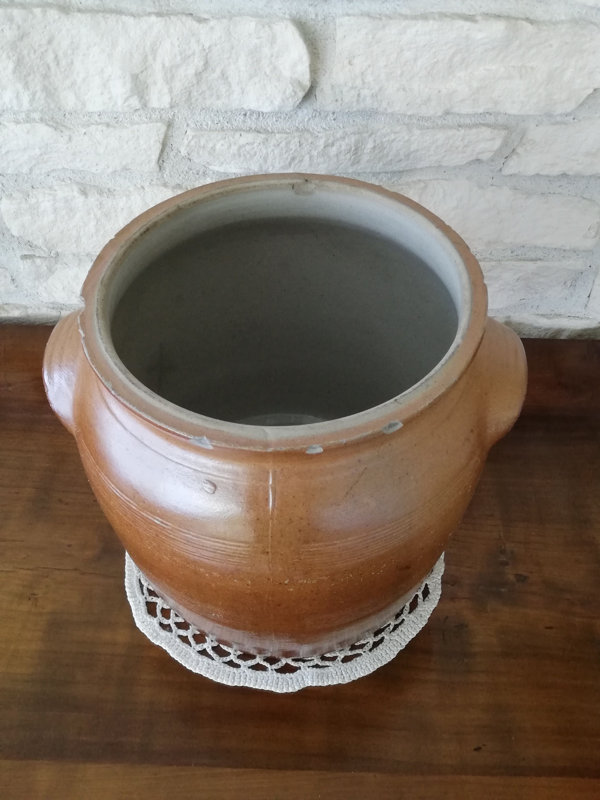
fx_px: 740
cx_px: 300
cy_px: 400
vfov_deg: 56.8
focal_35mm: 32
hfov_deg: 44.2
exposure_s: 1/25
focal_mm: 3.81
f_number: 2.2
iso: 400
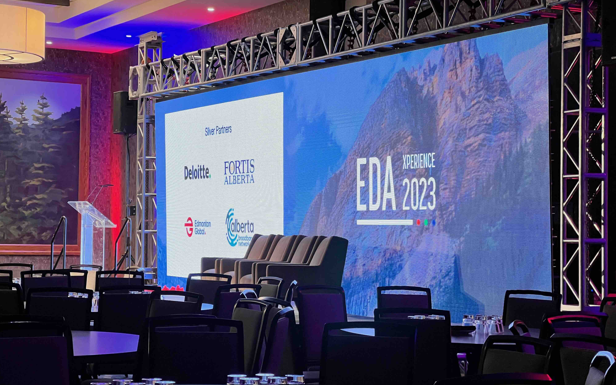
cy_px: 213
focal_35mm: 82
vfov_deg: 15.9
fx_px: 1377
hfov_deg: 25.2
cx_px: 308
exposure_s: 1/56
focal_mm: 9
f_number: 2.8
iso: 320
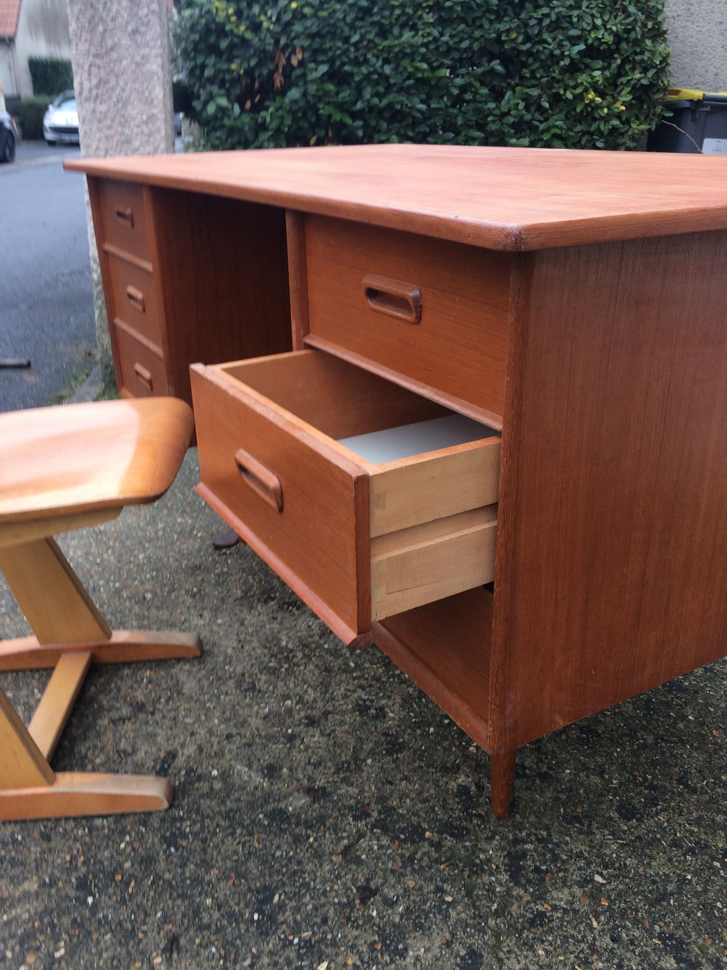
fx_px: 812
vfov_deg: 61.7
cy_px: 485
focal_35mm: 29
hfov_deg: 48.2
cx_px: 364
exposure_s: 1/100
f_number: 2.2
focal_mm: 4.15
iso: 40
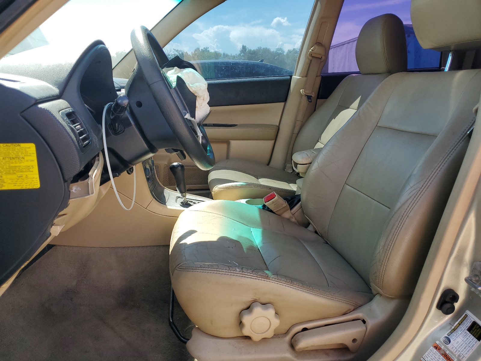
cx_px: 240
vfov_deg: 53.1
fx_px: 361
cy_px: 180
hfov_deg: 67.3
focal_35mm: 26
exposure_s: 1/769
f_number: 1.5
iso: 50
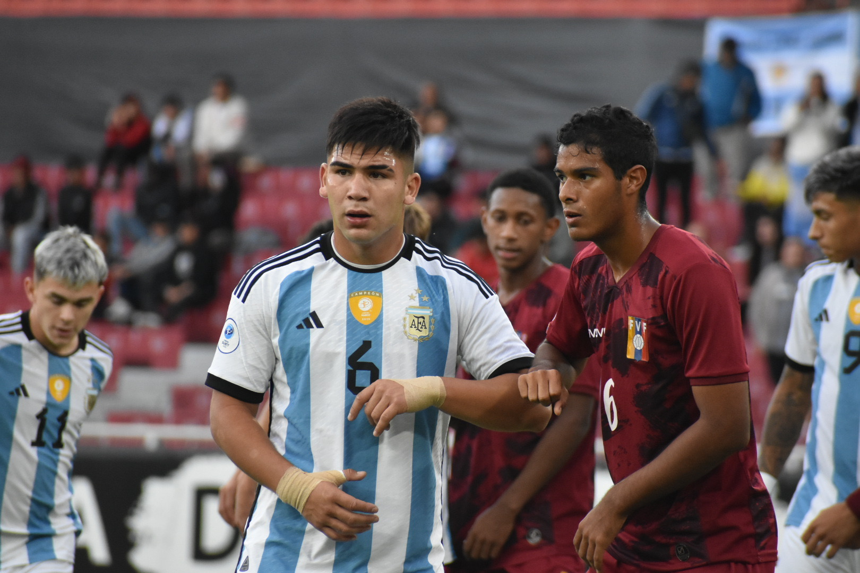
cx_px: 430
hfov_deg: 4.6
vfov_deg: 3.1
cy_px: 286
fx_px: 10749
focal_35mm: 450
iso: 2200
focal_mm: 300
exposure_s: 1/1000
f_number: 6.3
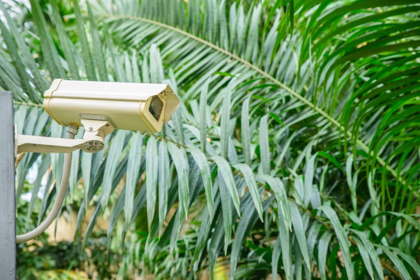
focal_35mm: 70
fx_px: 817
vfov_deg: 19.5
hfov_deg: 28.8
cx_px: 210
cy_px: 140
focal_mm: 70
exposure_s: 1/50
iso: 100
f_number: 5.6
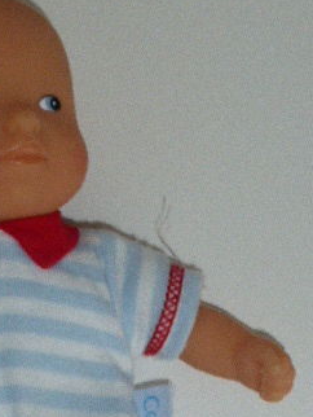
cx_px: 23
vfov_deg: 14.2
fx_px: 1649
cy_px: 379
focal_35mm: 137
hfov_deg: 10.8
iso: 500
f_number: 4.9
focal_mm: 11.7
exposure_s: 1/60
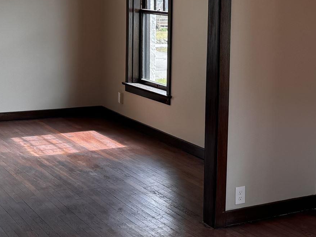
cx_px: 314
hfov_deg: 22.4
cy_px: 41
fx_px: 767
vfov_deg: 17.4
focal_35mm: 84
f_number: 1.78
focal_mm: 6.86
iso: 80
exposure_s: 1/196
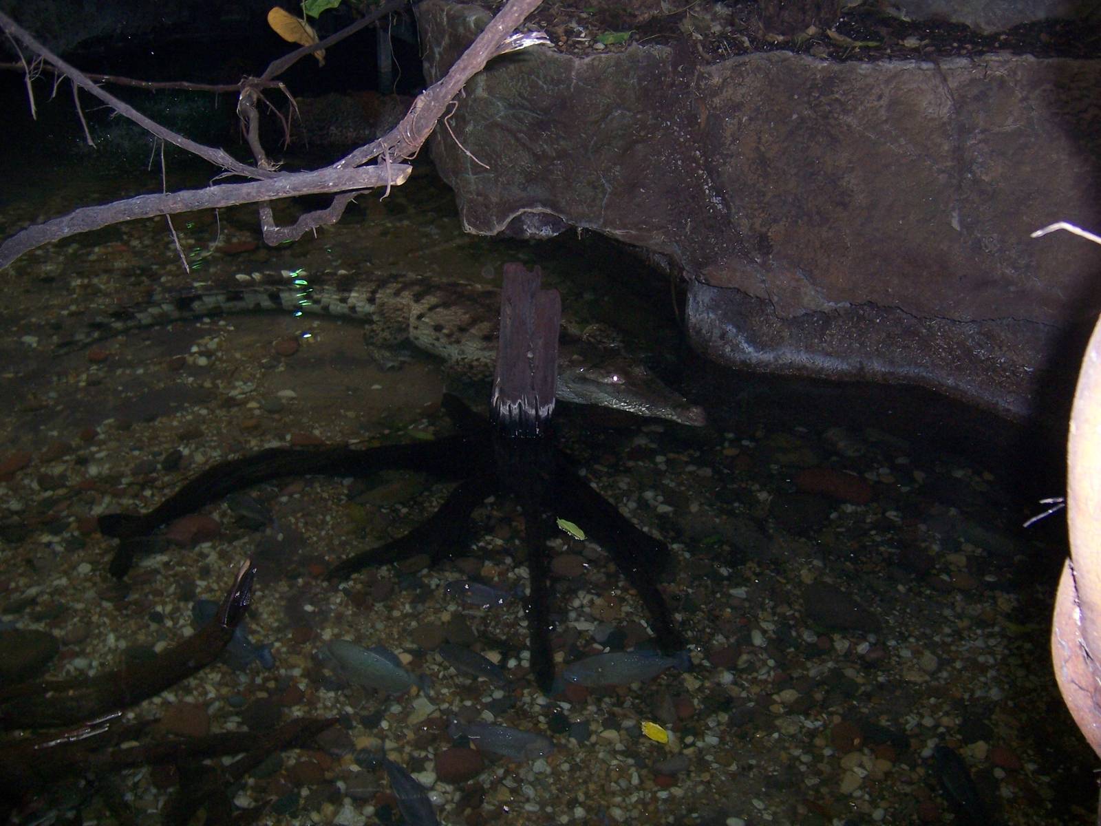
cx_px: 550
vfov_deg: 42.9
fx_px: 1050
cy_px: 413
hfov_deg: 55.4
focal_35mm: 33
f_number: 2.8
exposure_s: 1/60
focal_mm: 5.5
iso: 140
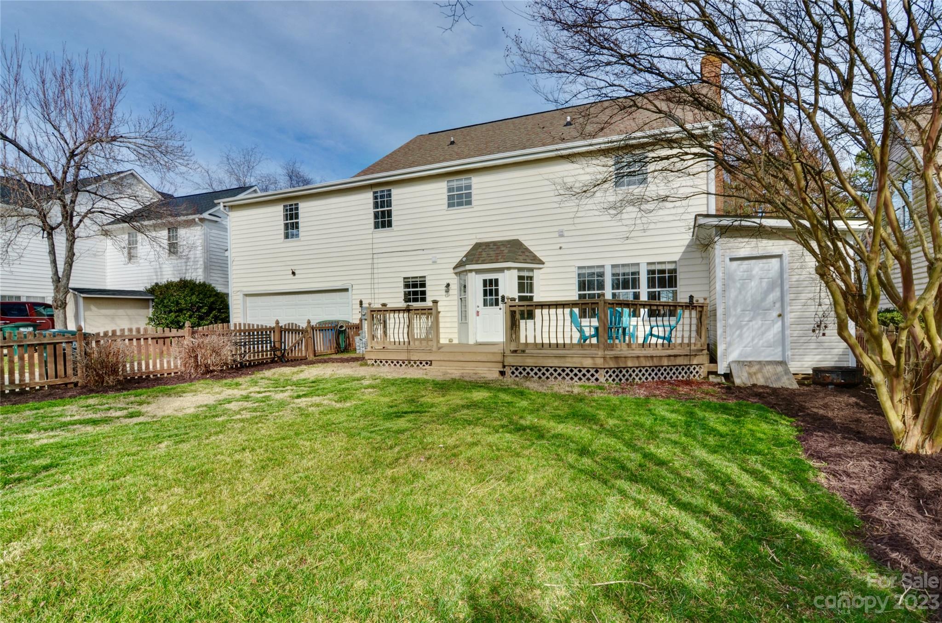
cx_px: 471
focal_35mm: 17
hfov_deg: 92.6
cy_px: 312
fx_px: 450
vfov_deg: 69.4
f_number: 14
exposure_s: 1/125
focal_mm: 11.5
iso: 200
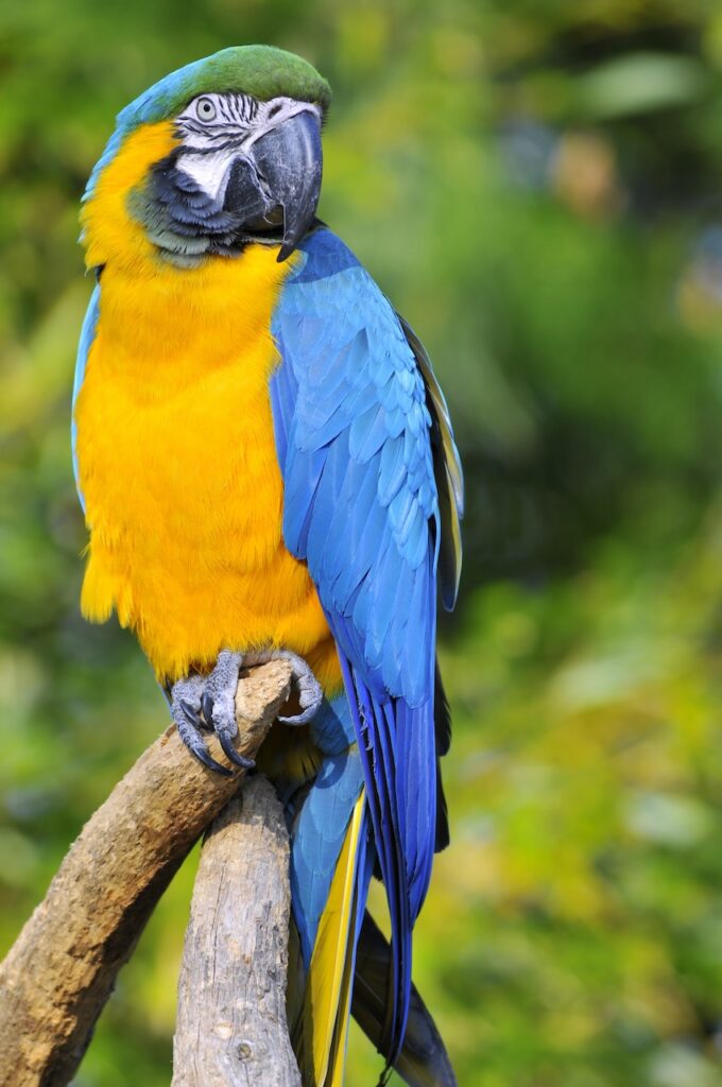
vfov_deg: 6.9
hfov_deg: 4.6
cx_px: 361
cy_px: 544
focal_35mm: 300
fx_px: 9049
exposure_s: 1/500
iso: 200
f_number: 4.5
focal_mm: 200
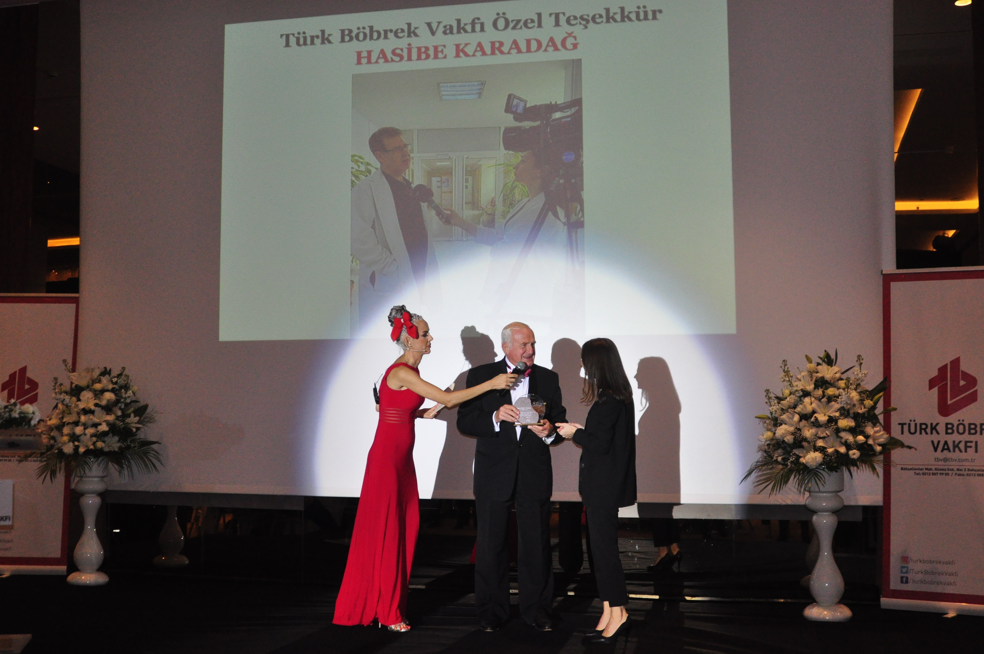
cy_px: 327
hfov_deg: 46.4
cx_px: 492
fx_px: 1147
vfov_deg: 31.8
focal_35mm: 42
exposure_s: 1/200
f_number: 3
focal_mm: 28
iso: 1250
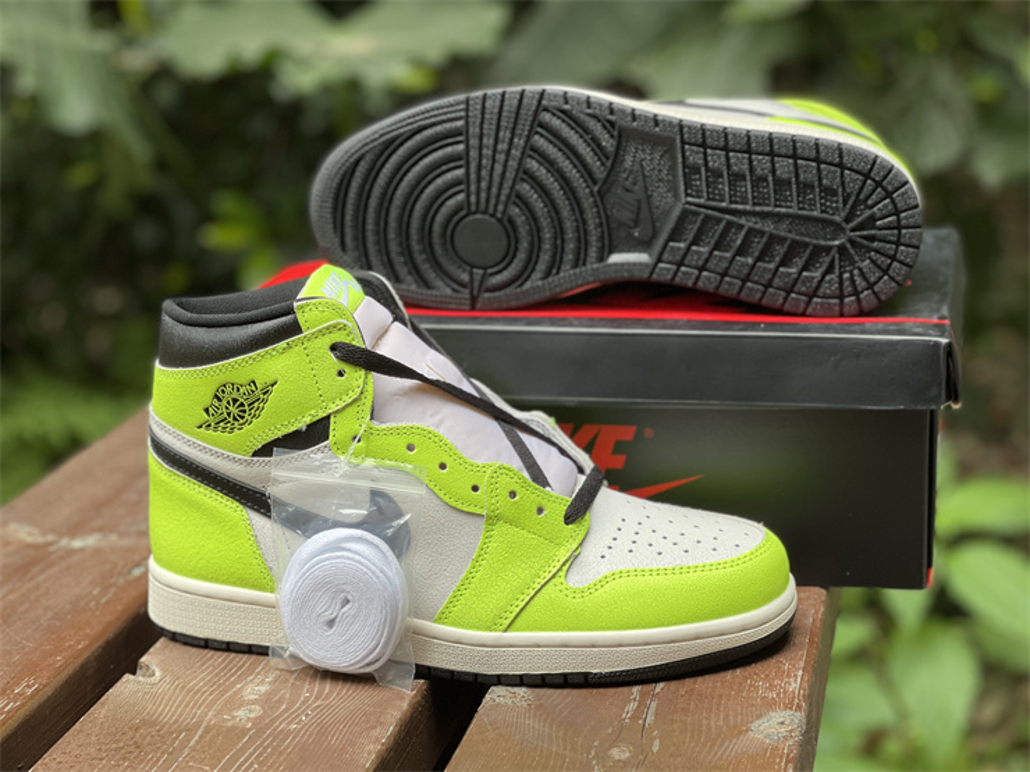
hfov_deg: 30.3
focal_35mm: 64
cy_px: 386
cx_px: 515
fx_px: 1904
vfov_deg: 22.9
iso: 64
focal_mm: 7.5
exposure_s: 1/121
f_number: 2.2
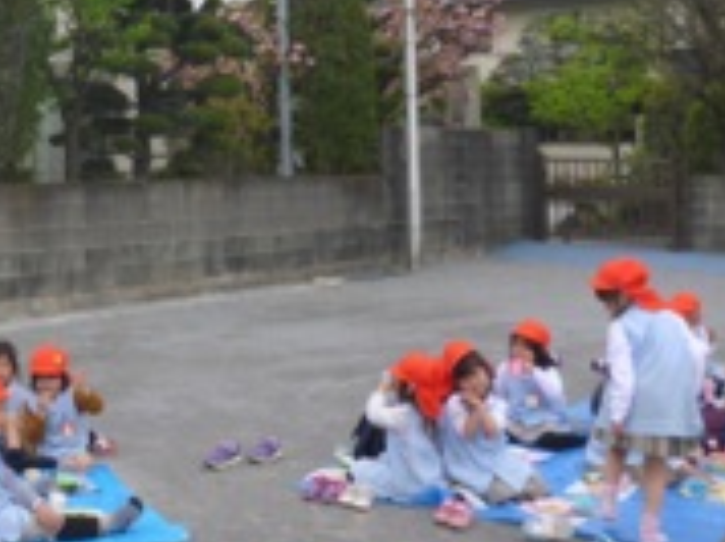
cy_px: 37
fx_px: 1150
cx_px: 114
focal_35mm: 55
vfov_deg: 25.5
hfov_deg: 33.6
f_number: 3.3
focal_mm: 4.9
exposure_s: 1/500
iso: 125
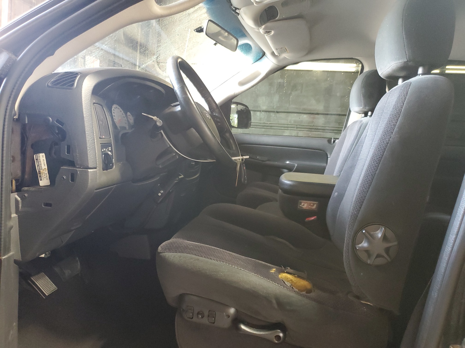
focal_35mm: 26
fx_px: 349
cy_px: 174
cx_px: 232
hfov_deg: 67.3
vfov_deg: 53.1
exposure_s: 1/40
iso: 327
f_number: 1.5
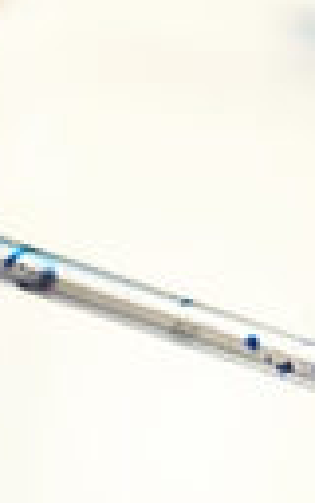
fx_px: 3516
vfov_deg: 8.2
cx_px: 1162
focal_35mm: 256
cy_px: 403
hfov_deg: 4.7
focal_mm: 30
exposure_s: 1/50
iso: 250
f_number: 2
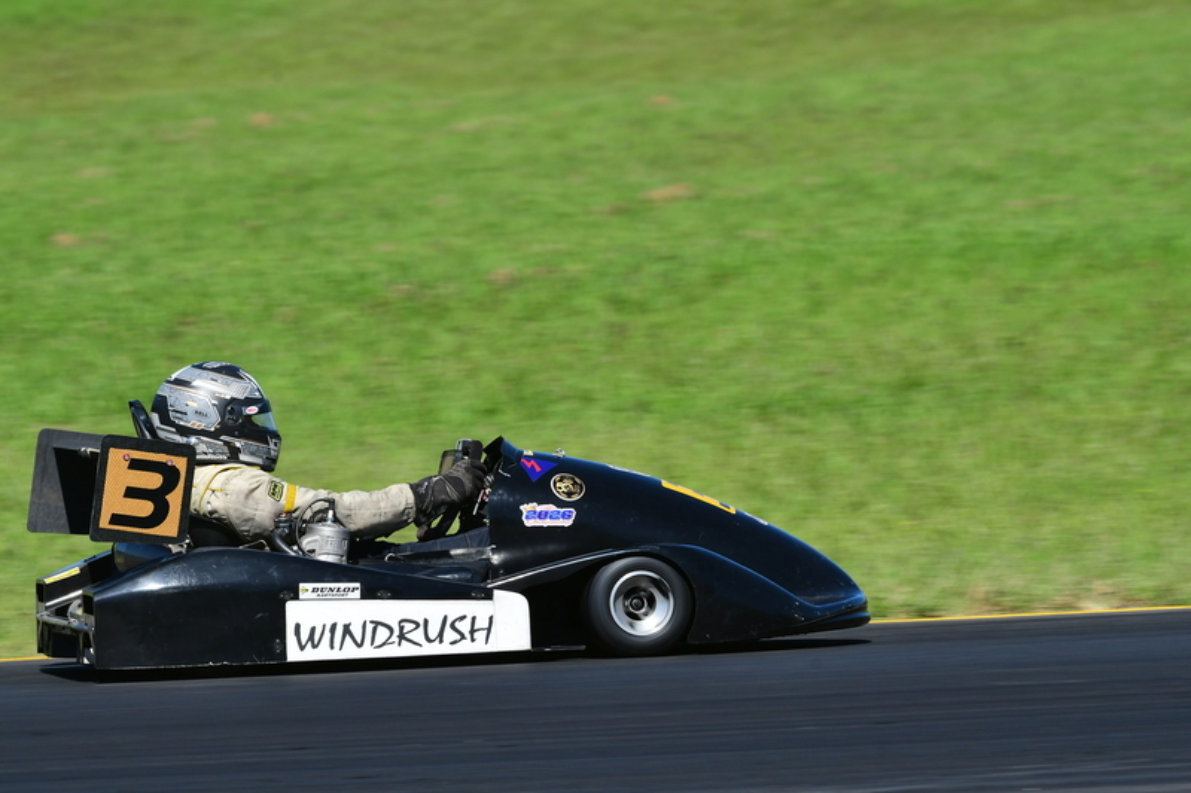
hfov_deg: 4.0
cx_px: 596
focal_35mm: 510
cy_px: 396
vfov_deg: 2.7
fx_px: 16868
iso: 400
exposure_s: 1/640
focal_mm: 340
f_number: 11
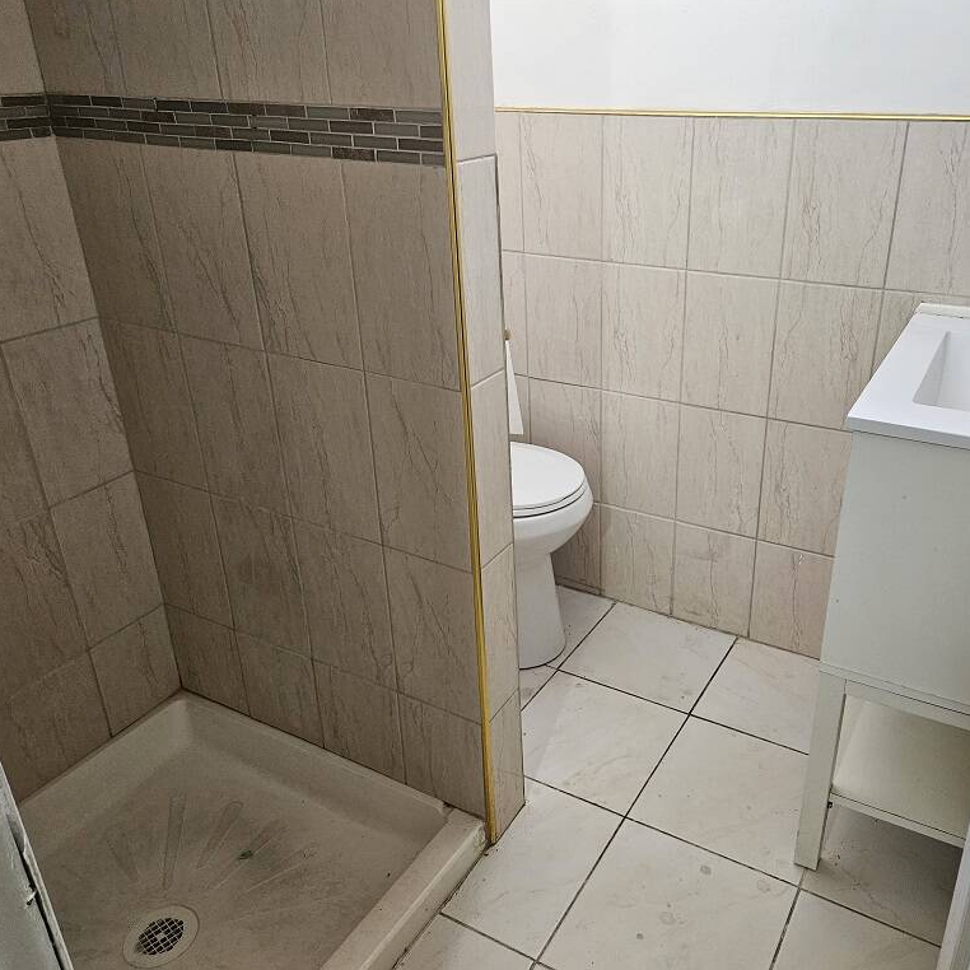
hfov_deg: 56.8
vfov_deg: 57.3
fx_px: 888
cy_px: 474
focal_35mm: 28
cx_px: 592
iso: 500
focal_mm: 5.4
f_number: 1.8
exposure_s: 1/120
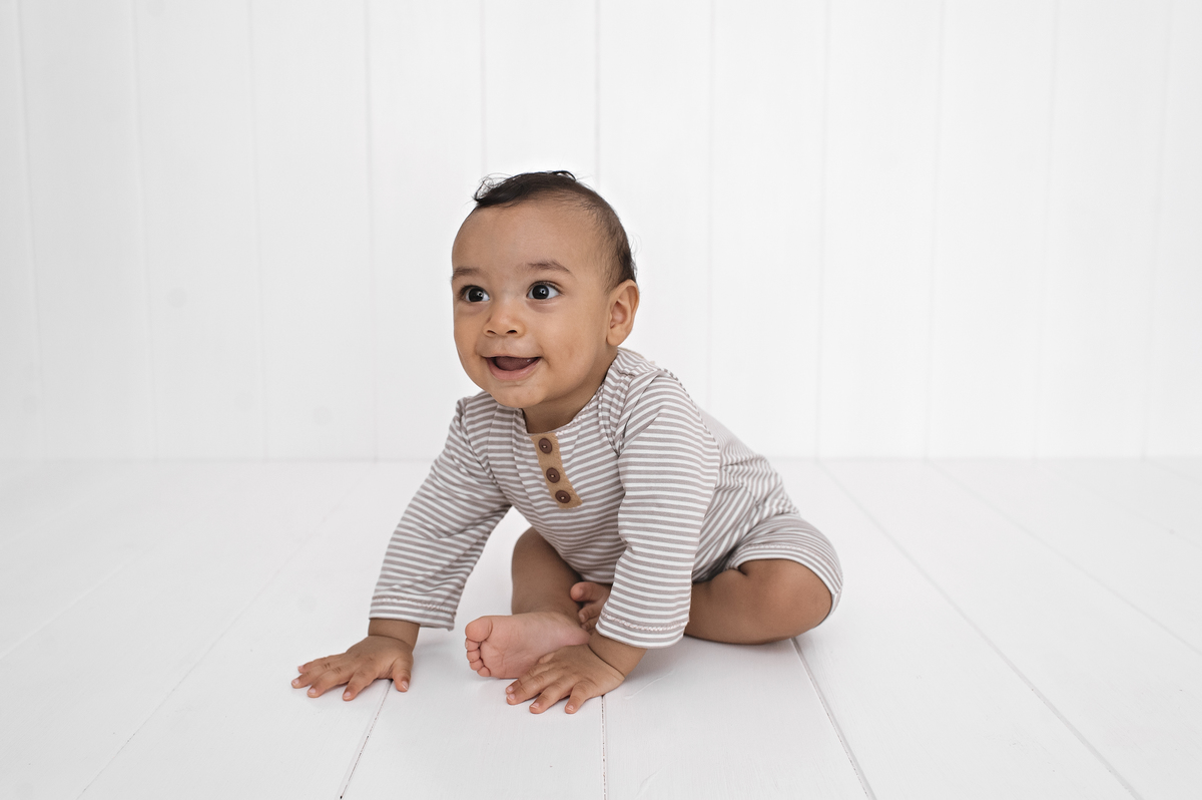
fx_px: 1168
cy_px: 400
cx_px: 601
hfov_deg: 54.5
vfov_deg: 37.8
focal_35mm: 35
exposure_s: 1/200
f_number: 4.5
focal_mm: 35
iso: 640
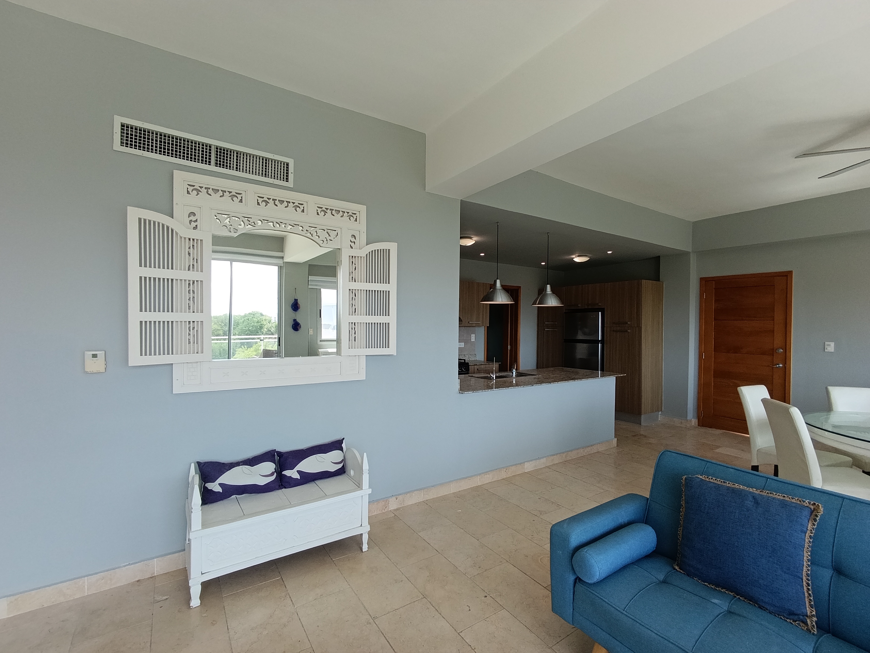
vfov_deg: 78.1
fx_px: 402
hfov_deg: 94.5
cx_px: 435
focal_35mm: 16
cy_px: 326
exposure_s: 1/100
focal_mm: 1.65
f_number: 2.2
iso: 50
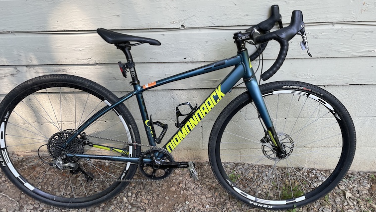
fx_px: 299
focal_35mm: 30
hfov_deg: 64.3
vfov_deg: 38.9
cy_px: 123
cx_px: 182
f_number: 1.6
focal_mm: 4.2
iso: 40
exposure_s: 1/121
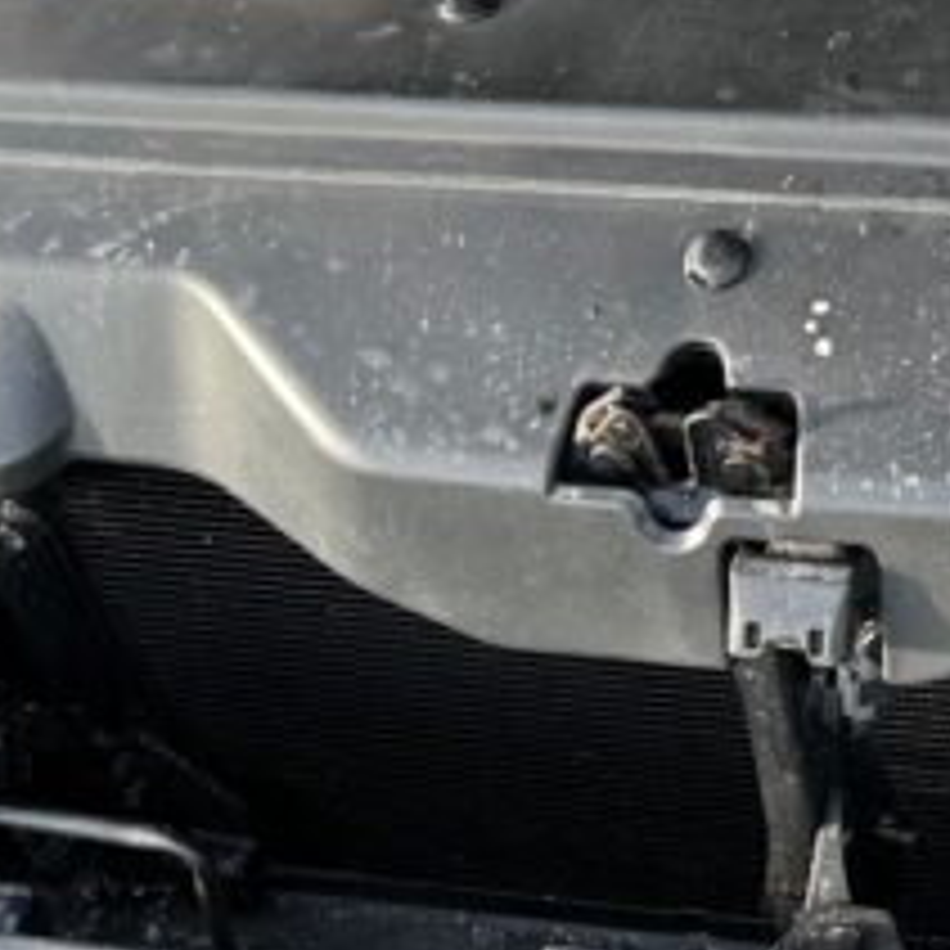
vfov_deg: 19.6
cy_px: -353
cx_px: 1103
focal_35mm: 80
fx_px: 2484
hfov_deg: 20.4
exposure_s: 1/161
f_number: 1.78
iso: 64
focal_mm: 6.86
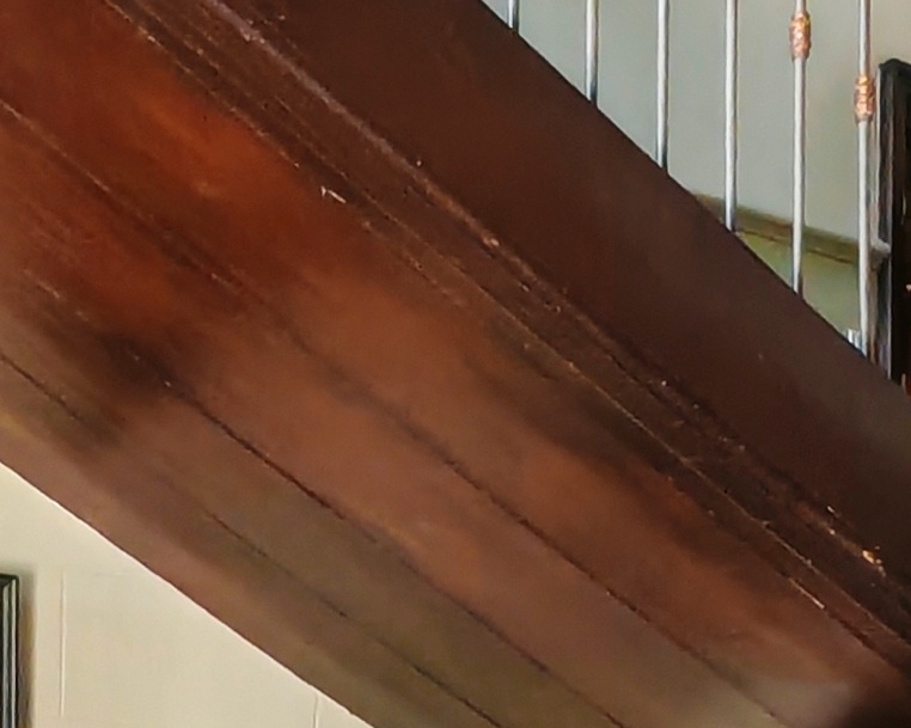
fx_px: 2210
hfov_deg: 23.0
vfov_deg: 17.3
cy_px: 1014
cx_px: 220
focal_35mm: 82
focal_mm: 1.96
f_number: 2.2
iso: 200
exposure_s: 1/33
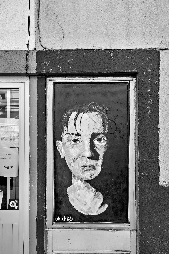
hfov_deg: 35.9
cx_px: 84
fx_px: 261
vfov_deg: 51.9
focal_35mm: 37
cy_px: 127
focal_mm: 37
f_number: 5.6
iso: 100
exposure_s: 1/160
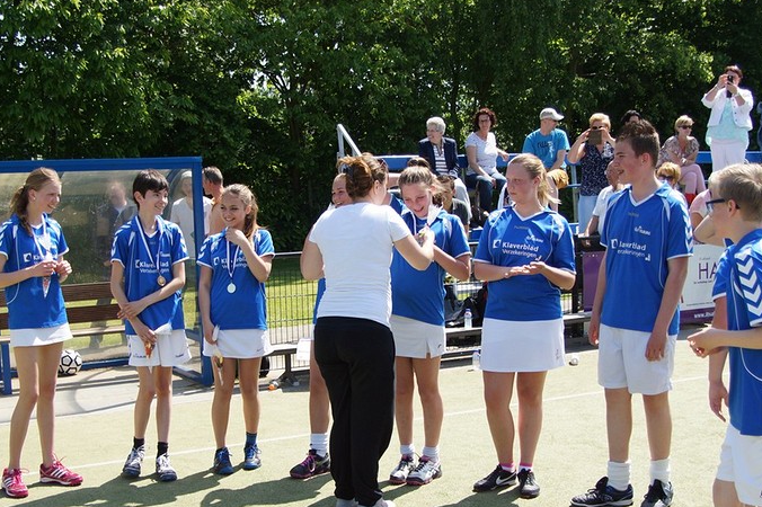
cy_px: 282
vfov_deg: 26.9
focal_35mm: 50
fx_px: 1058
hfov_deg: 39.6
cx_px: 371
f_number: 4
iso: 160
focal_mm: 22
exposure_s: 1/800
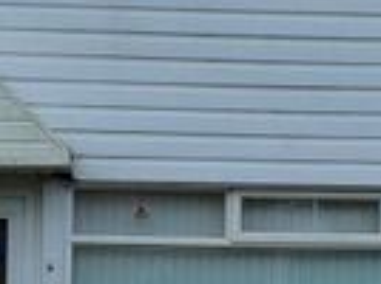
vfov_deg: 10.8
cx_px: 216
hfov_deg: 14.5
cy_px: 214
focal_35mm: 136
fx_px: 1494
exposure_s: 1/1548
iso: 50
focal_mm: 4.32
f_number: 2.4
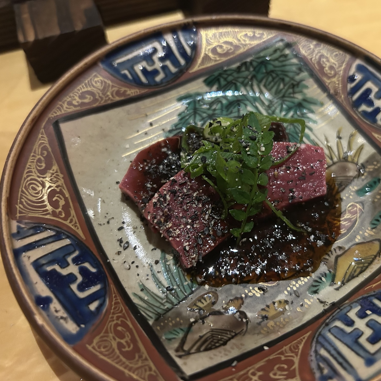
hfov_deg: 52.2
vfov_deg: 52.5
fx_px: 386
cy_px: 191
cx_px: 229
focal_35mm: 31
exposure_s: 1/33
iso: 640
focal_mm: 5.7
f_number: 1.5
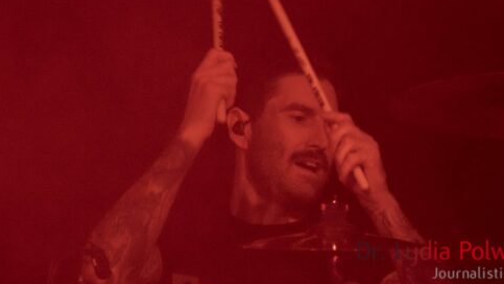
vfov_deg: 3.4
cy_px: 75
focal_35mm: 360
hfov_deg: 6.0
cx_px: 251
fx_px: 4812
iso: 6400
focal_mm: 144
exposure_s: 1/200
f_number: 5.6
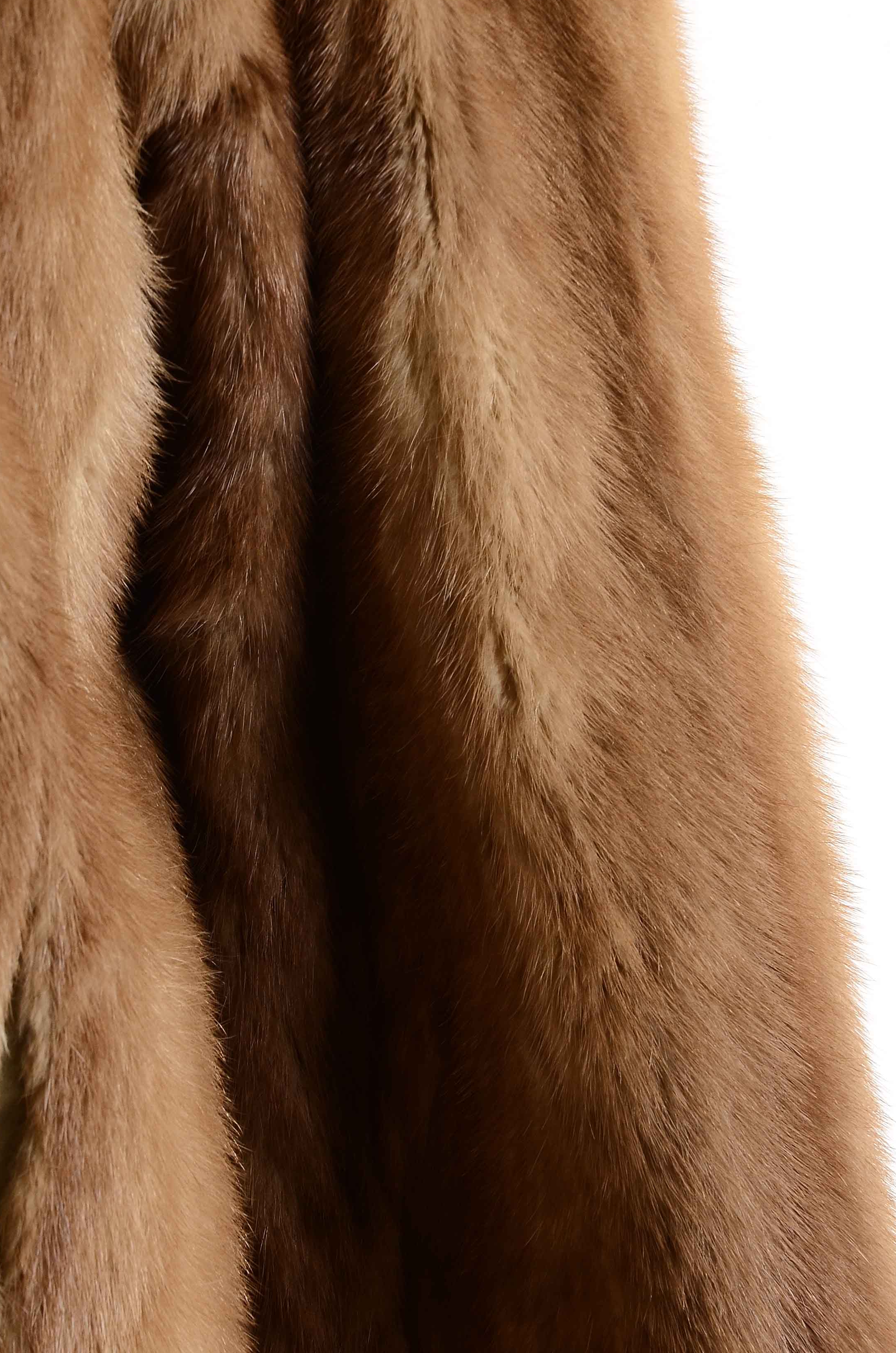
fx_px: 8878
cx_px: 438
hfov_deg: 5.8
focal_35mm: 237
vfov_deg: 8.7
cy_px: 866
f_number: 8
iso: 160
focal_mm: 105
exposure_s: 1/80
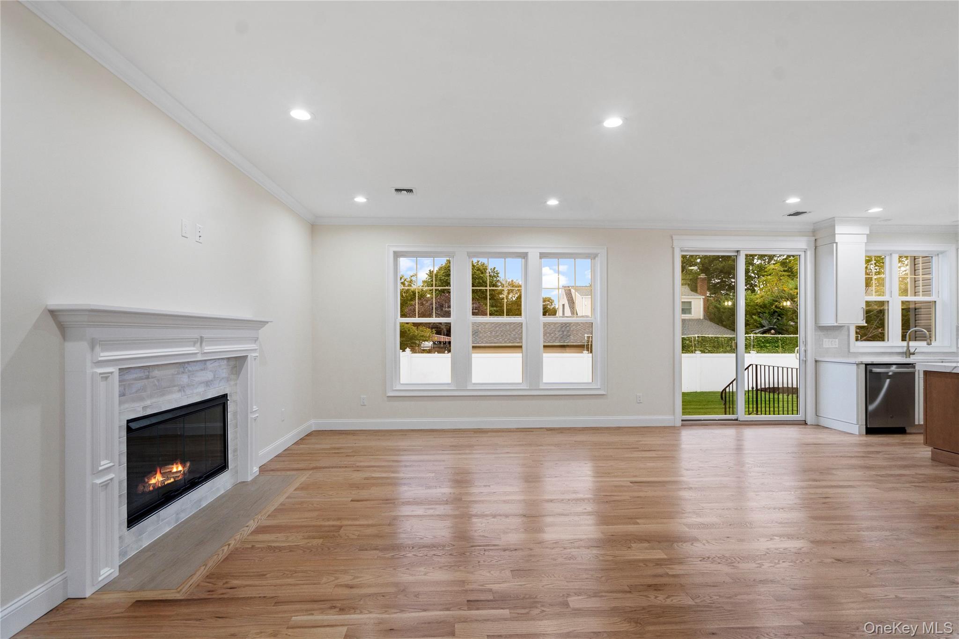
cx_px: 480
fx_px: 426
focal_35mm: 16
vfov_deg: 73.7
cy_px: 320
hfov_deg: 96.7
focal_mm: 16
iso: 200
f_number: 5.6
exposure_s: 1/80
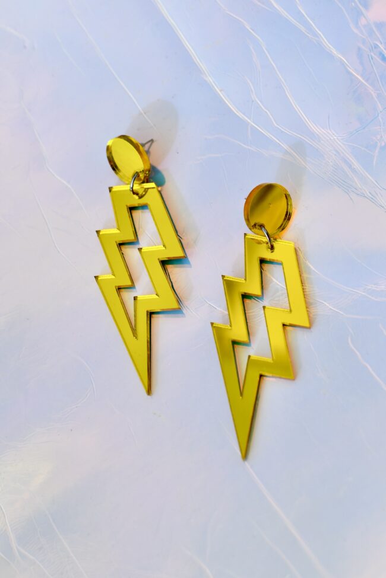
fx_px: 836
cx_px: 193
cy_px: 289
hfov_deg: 26.0
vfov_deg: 38.2
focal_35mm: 52
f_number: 4
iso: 160
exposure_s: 1/2500
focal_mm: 35
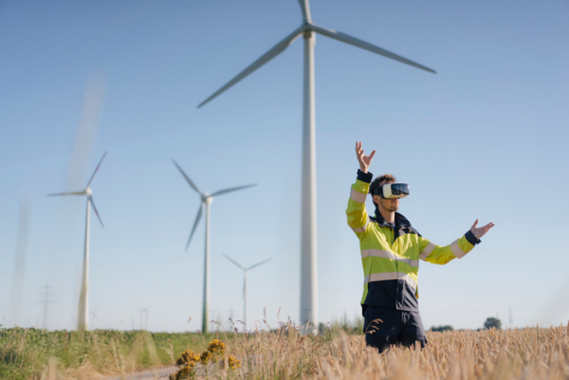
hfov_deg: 36.2
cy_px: 190
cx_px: 284
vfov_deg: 24.6
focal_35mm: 55
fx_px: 869
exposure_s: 1/4000
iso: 100
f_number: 1.8
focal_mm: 55
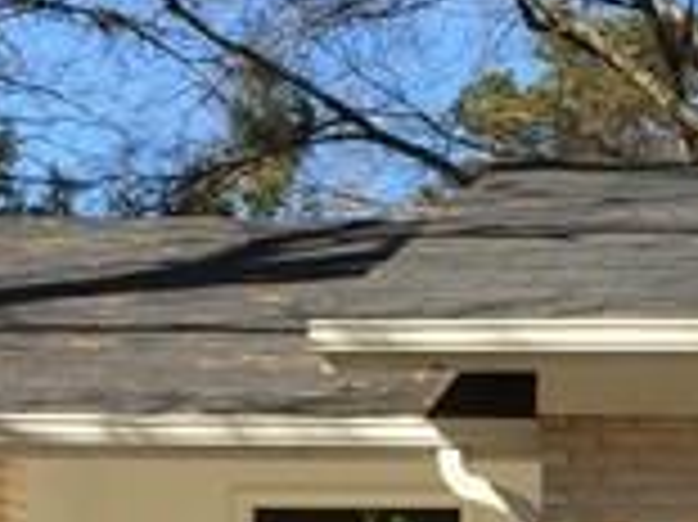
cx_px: 892
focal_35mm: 192
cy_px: 716
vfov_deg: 7.6
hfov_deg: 10.1
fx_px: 3869
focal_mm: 4.15
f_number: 2.2
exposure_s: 1/1319
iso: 32
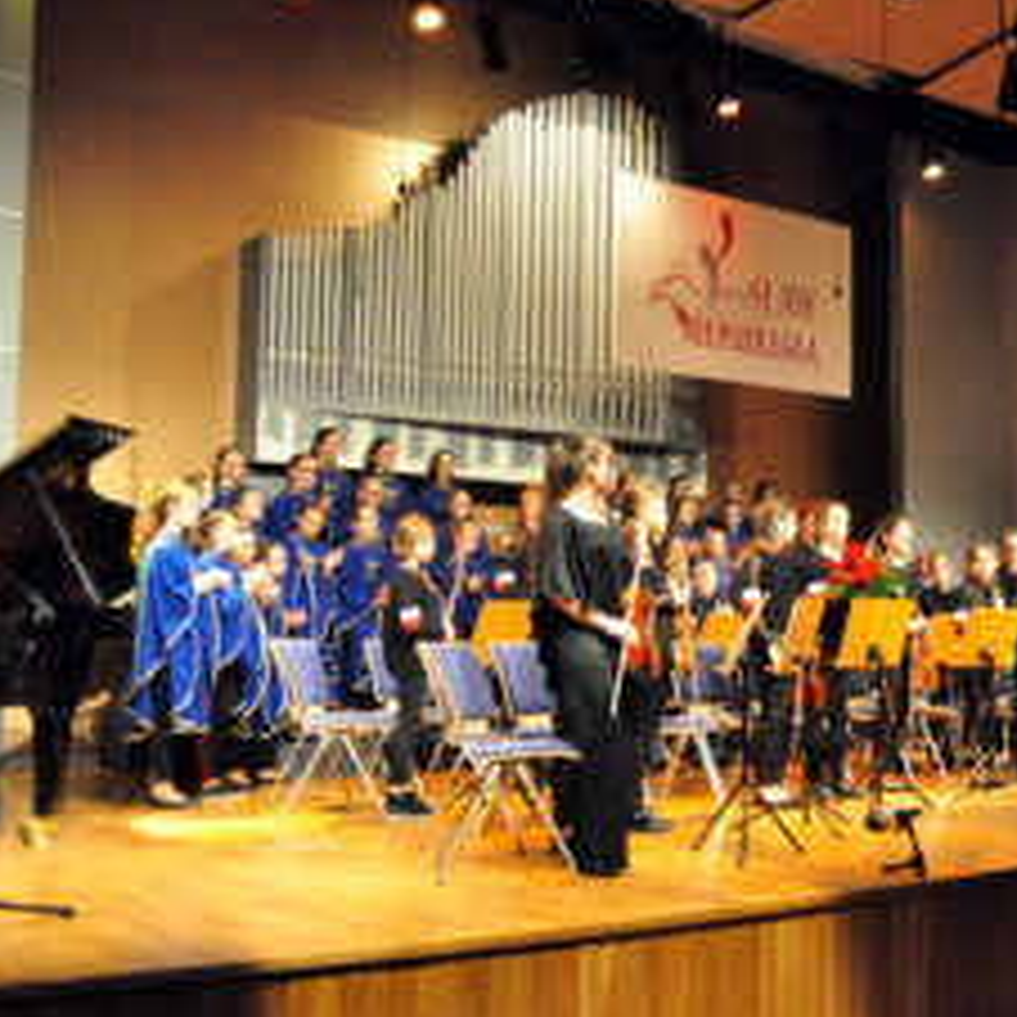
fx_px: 1463
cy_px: 533
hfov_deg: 37.2
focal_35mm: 44
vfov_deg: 38.3
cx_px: 792
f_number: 3.5
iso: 4000
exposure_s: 1/80
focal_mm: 20
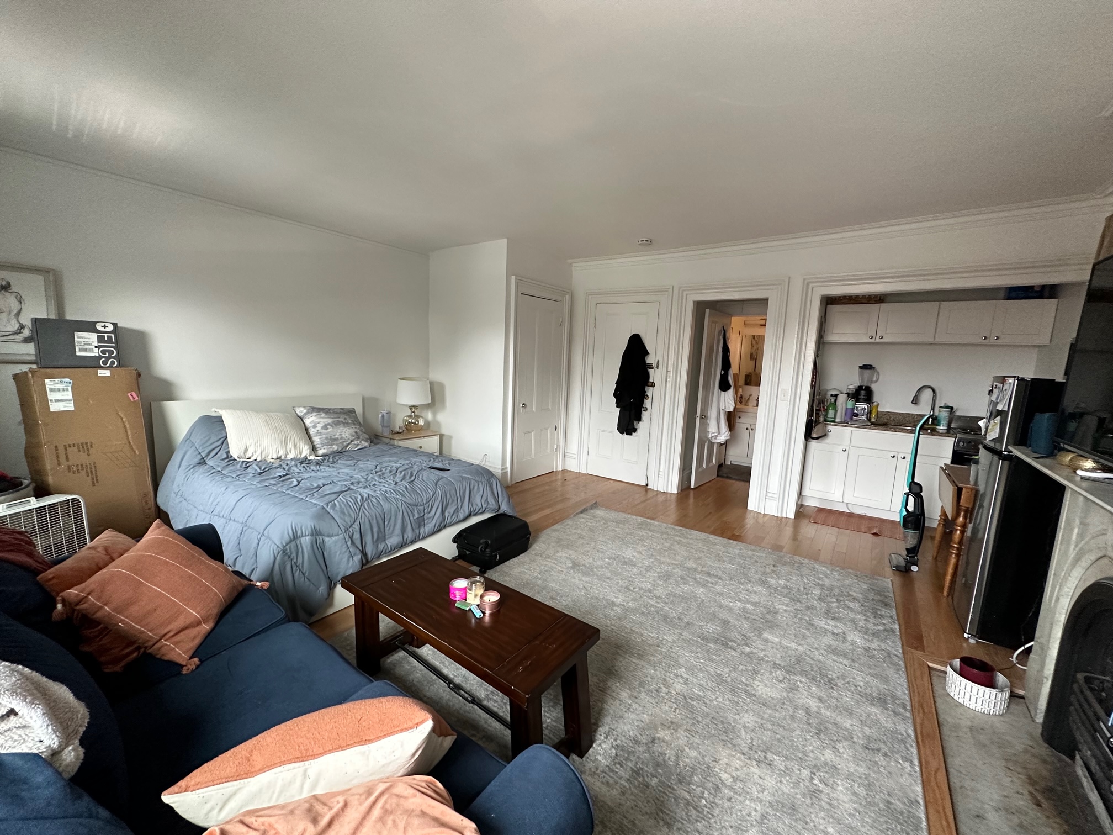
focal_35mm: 14
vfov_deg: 85.7
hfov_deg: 102.1
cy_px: 418
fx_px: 450
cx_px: 556
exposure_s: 1/120
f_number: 2.2
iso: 250
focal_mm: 2.22
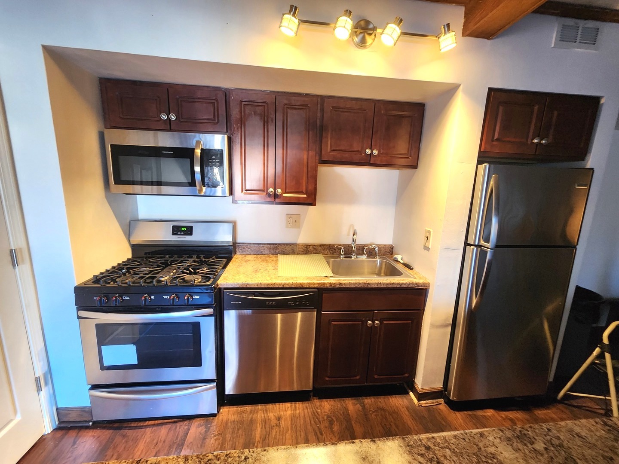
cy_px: 232
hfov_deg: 106.2
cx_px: 310
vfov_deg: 89.9
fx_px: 232
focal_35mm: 13
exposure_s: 1/30
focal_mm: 2.2
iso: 320
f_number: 2.2
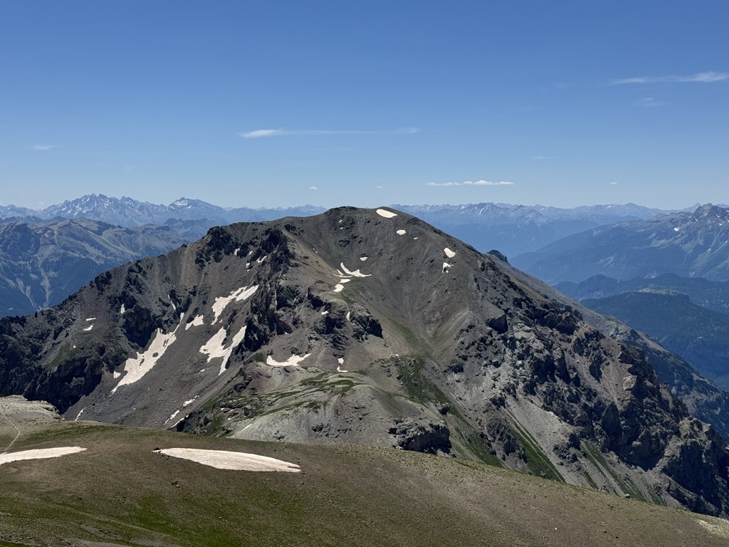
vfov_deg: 30.3
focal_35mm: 48
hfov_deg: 39.7
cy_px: 274
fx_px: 1011
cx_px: 364
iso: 64
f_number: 1.78
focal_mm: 6.76
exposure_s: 1/7092
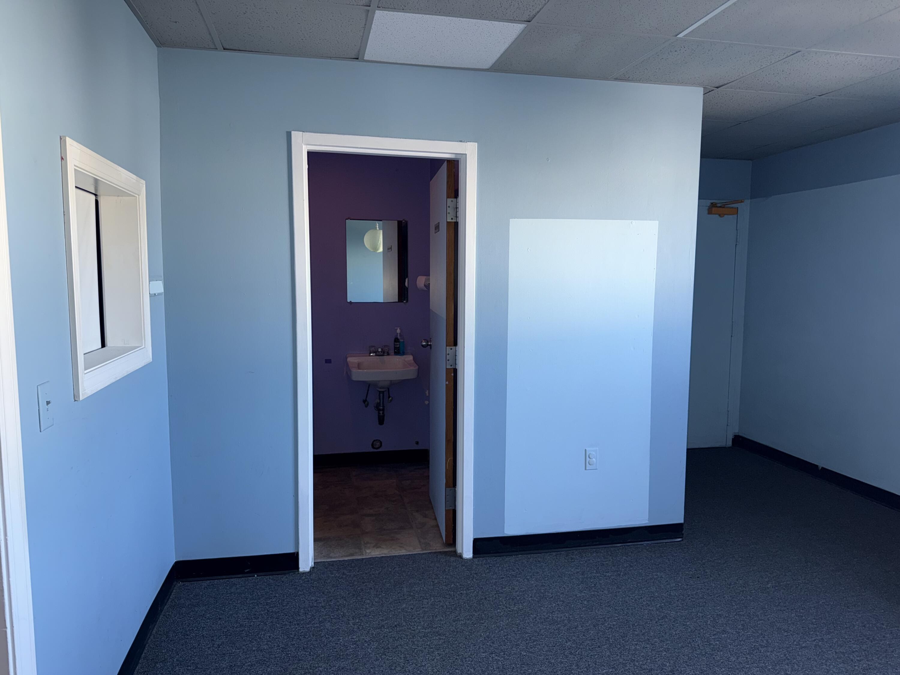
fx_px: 624
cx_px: 450
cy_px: 338
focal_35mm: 24
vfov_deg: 56.8
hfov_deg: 71.6
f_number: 1.78
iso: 64
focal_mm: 6.76
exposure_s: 1/29
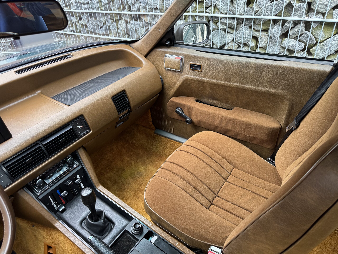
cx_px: 169
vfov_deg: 56.8
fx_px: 234
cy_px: 127
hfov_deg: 71.6
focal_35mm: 24
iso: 250
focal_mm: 6.76
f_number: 1.78
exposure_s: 1/60
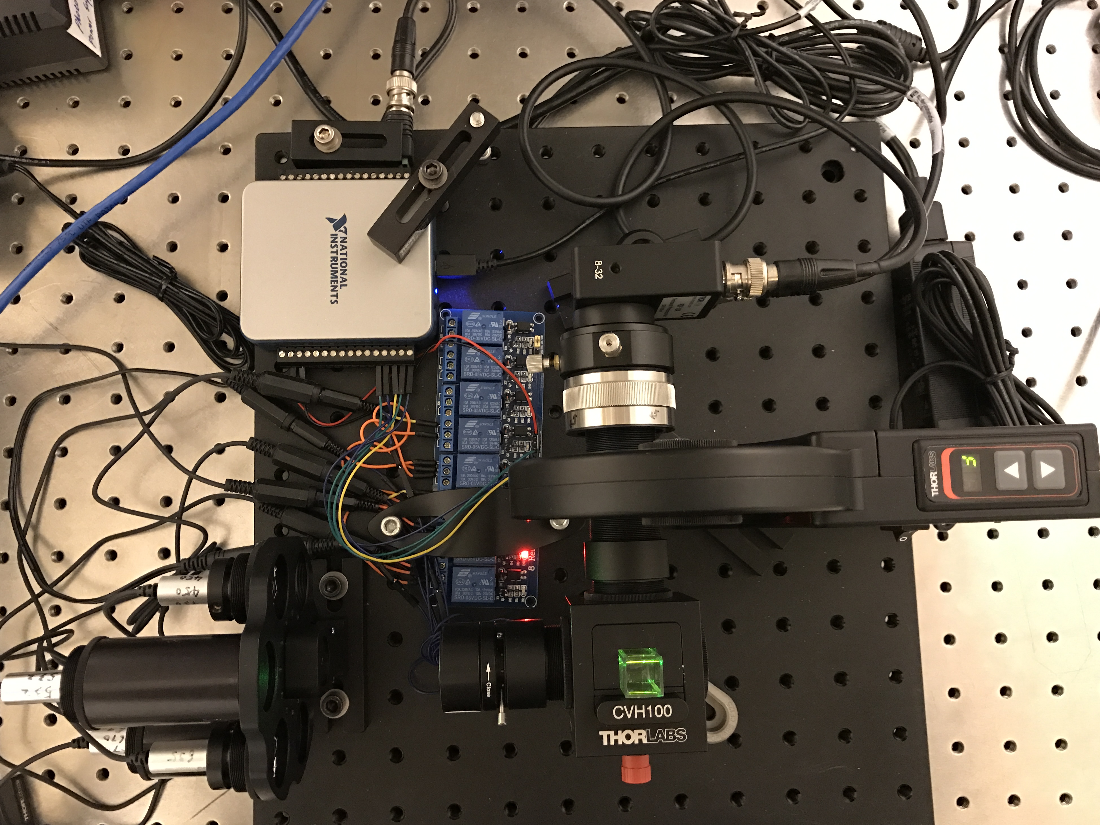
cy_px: 417
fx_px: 922
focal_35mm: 29
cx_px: 551
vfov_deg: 48.2
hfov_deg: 61.7
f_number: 1.8
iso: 100
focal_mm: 3.99
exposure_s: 1/5
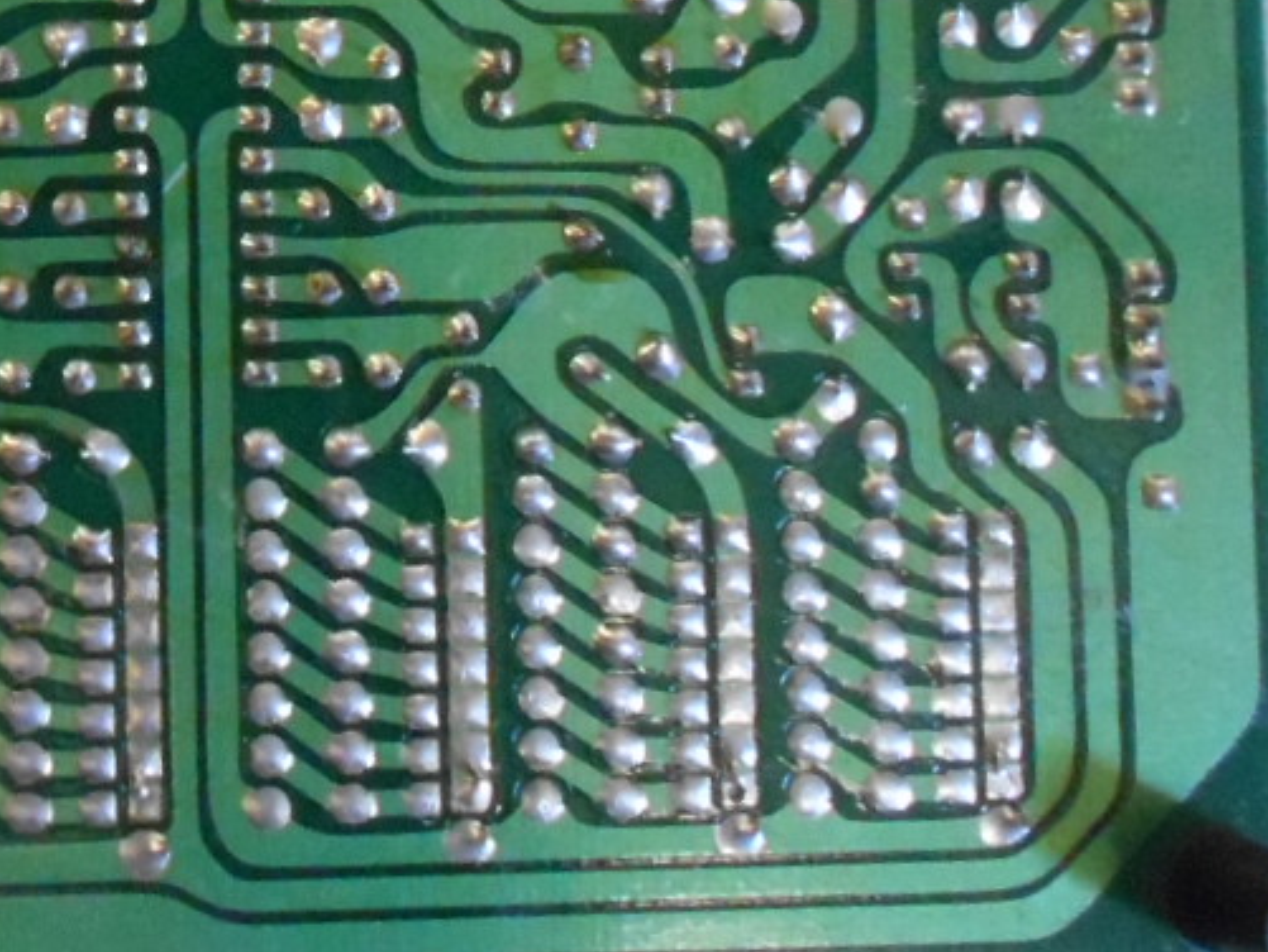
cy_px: -220
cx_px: -286
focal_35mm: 83
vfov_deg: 16.9
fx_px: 3041
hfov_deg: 21.7
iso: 800
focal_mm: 4.6
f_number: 3.2
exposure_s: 1/25
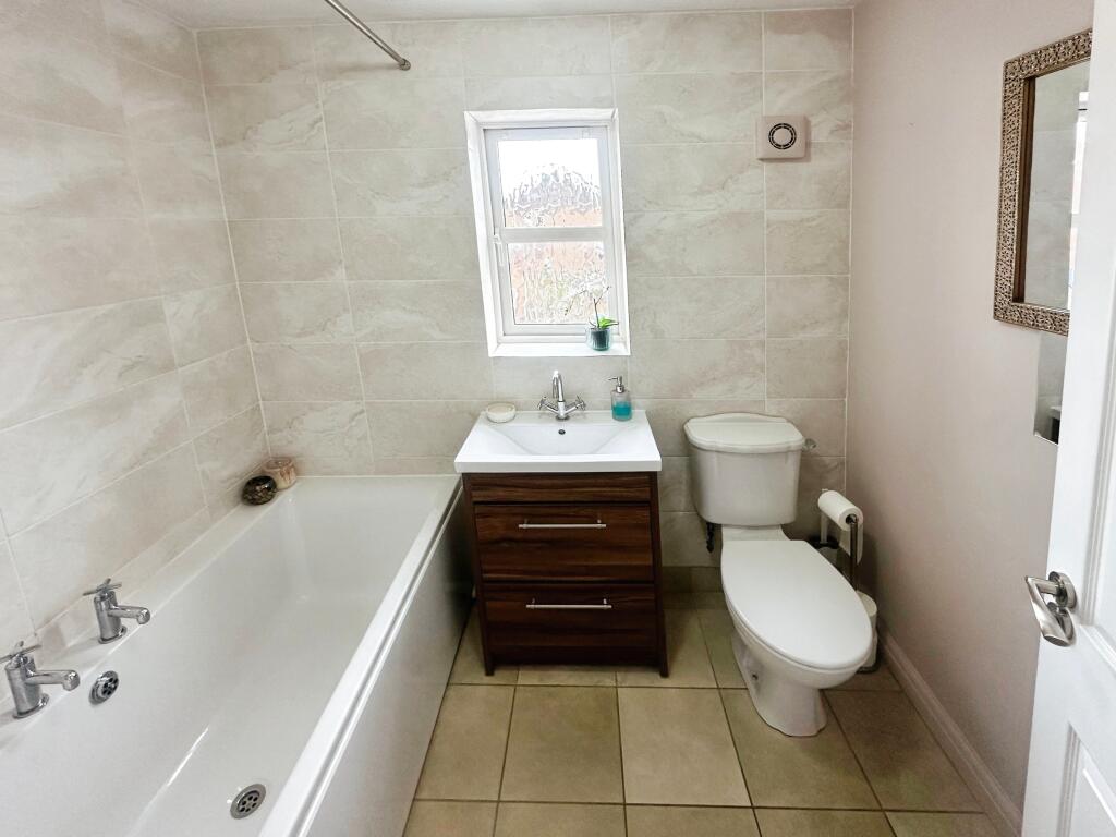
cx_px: 558
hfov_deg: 102.1
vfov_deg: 85.7
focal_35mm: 14
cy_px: 418
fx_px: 451
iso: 125
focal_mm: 2.22
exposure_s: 1/99
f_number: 2.2
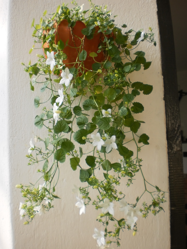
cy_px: 124
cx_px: 94
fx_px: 259
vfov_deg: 51.4
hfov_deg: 39.7
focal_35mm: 36
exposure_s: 1/160
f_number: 3.1
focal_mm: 6.3
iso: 100
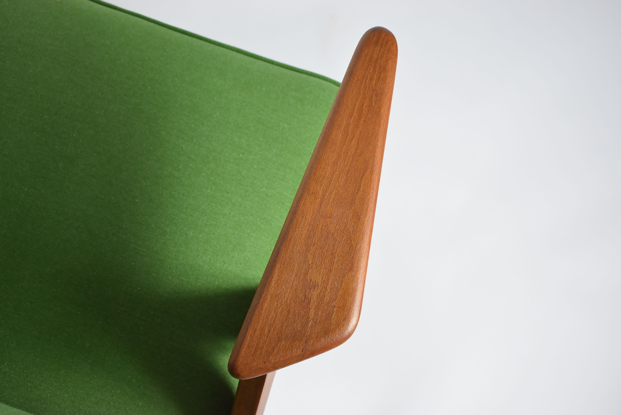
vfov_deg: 26.5
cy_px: 208
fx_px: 880
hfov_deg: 38.9
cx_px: 310
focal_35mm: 51
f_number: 4.5
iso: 1100
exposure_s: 1/125
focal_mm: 34
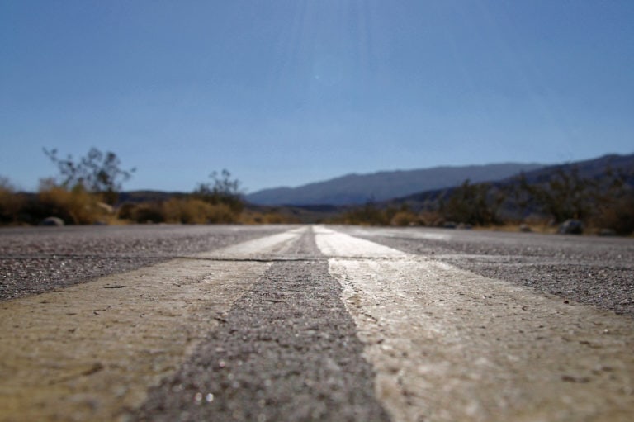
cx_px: 317
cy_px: 211
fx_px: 686
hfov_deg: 49.6
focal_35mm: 39
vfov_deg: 34.2
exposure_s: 1/1000
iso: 200
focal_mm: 26
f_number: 11
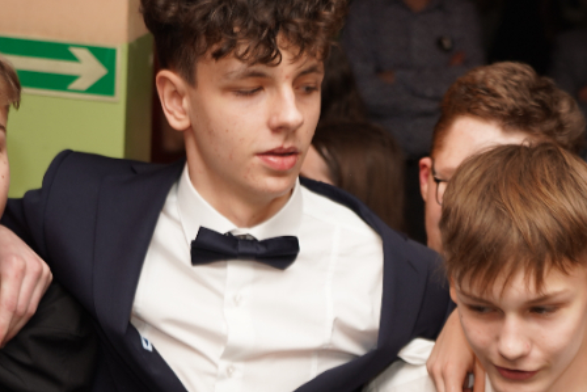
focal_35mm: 119
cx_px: 529
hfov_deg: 17.0
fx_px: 1941
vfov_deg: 11.3
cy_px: 470
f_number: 4
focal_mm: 41
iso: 125
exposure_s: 1/100
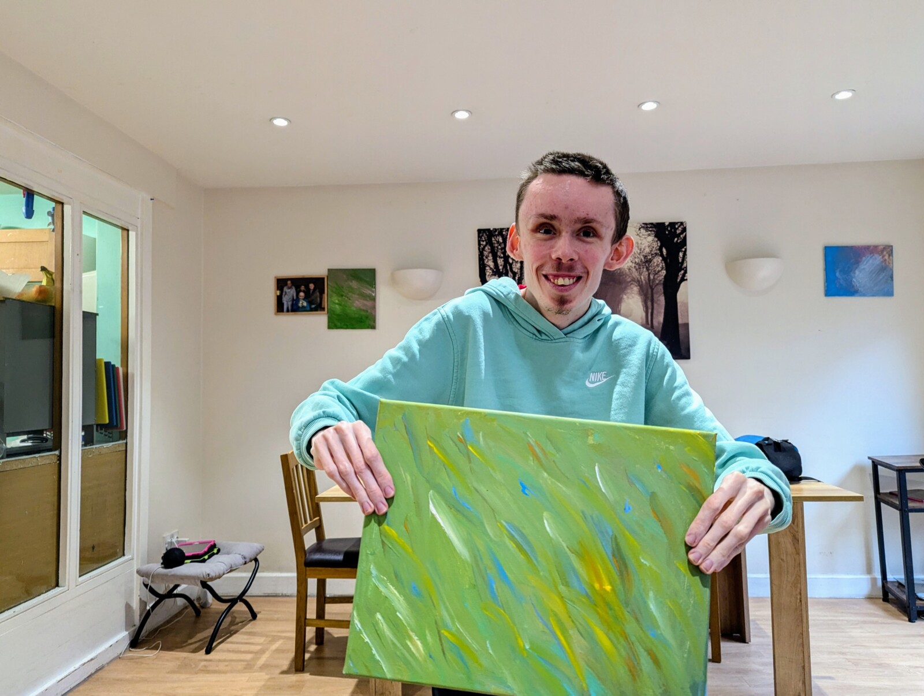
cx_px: 462
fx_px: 642
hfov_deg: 71.5
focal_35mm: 24
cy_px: 348
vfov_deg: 56.9
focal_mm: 6.81
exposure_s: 1/100
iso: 351
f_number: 1.85
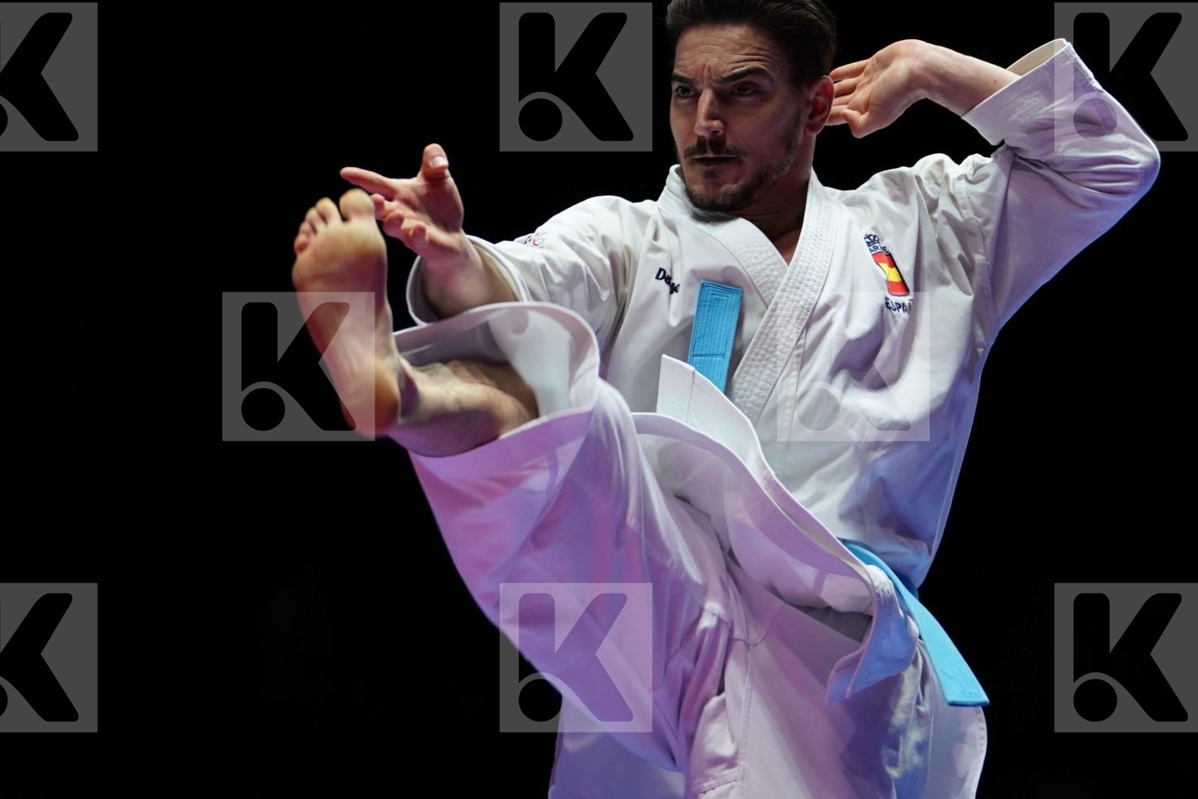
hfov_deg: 8.5
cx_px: 576
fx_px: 8019
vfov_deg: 5.7
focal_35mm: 241
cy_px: 367
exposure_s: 1/500
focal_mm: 131
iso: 1600
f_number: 2.8
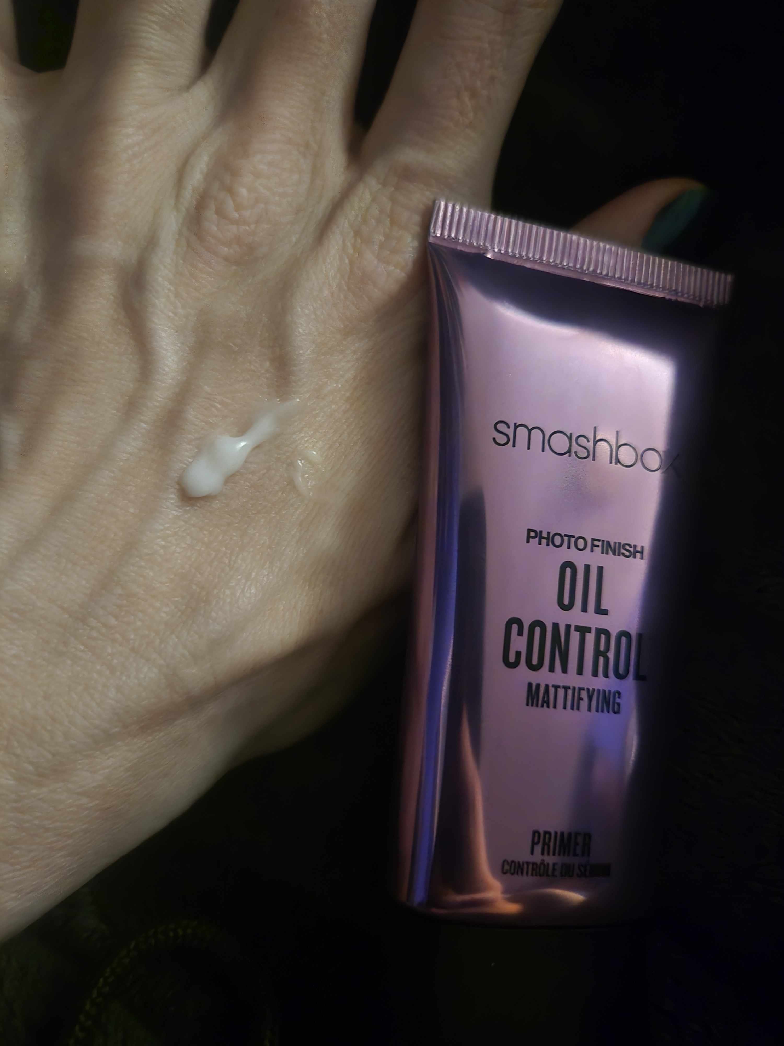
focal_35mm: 23
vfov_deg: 73.9
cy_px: 523
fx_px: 695
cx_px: 392
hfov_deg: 58.9
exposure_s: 1/15
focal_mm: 5.4
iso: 3200
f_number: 1.8
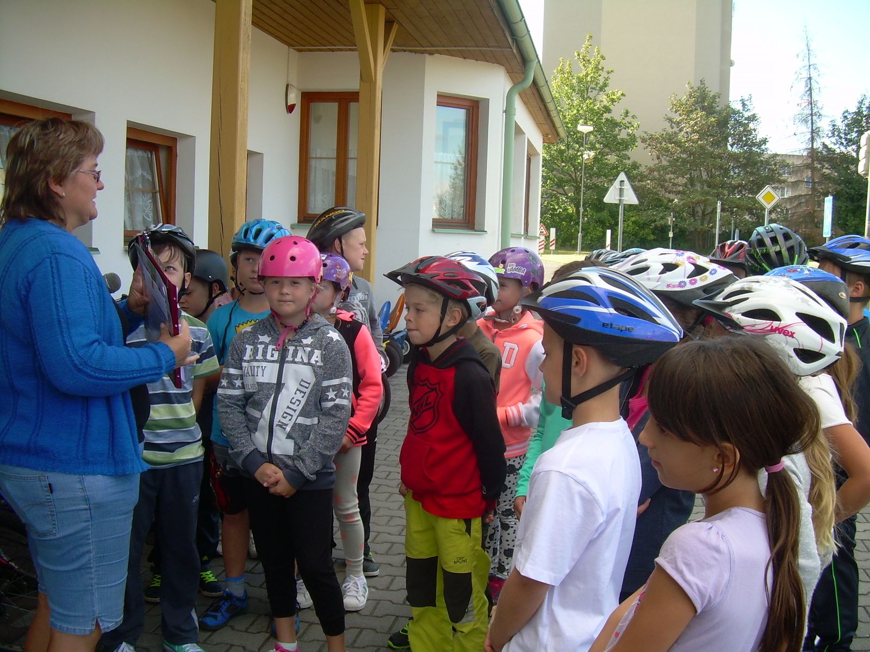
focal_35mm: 38
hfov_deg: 49.0
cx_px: 435
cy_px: 326
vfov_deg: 37.7
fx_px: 955
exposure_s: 1/229
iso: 50
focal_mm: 6.3
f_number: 2.8
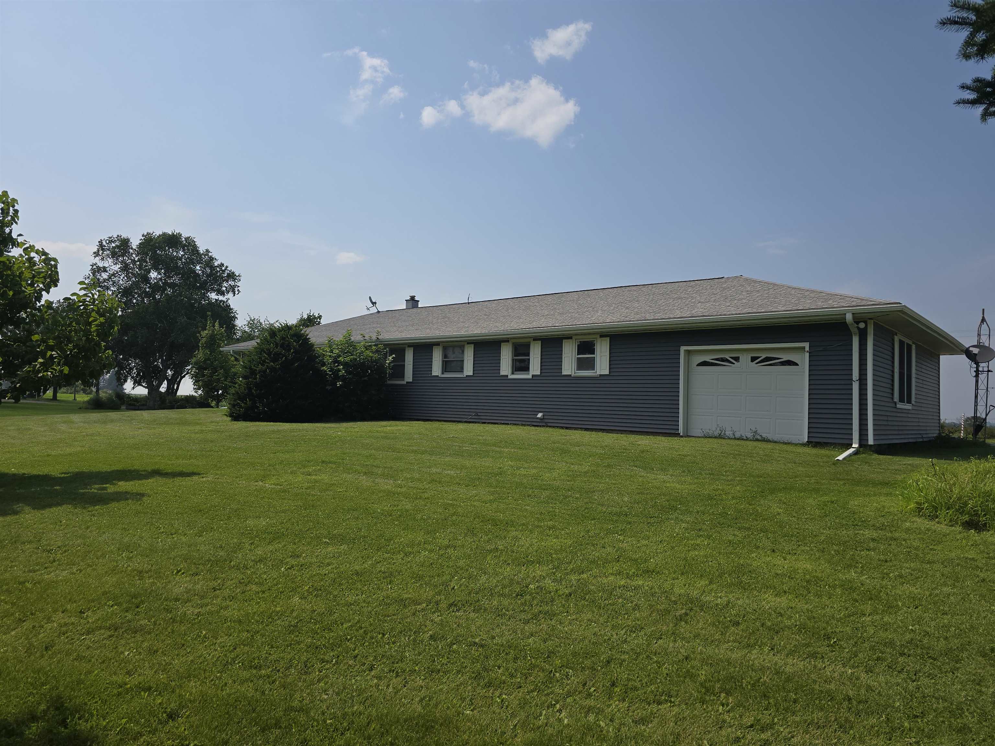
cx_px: 498
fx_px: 661
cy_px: 373
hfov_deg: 73.9
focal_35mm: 23
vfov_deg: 58.9
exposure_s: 1/1529
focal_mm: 6.3
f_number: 1.7
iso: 12
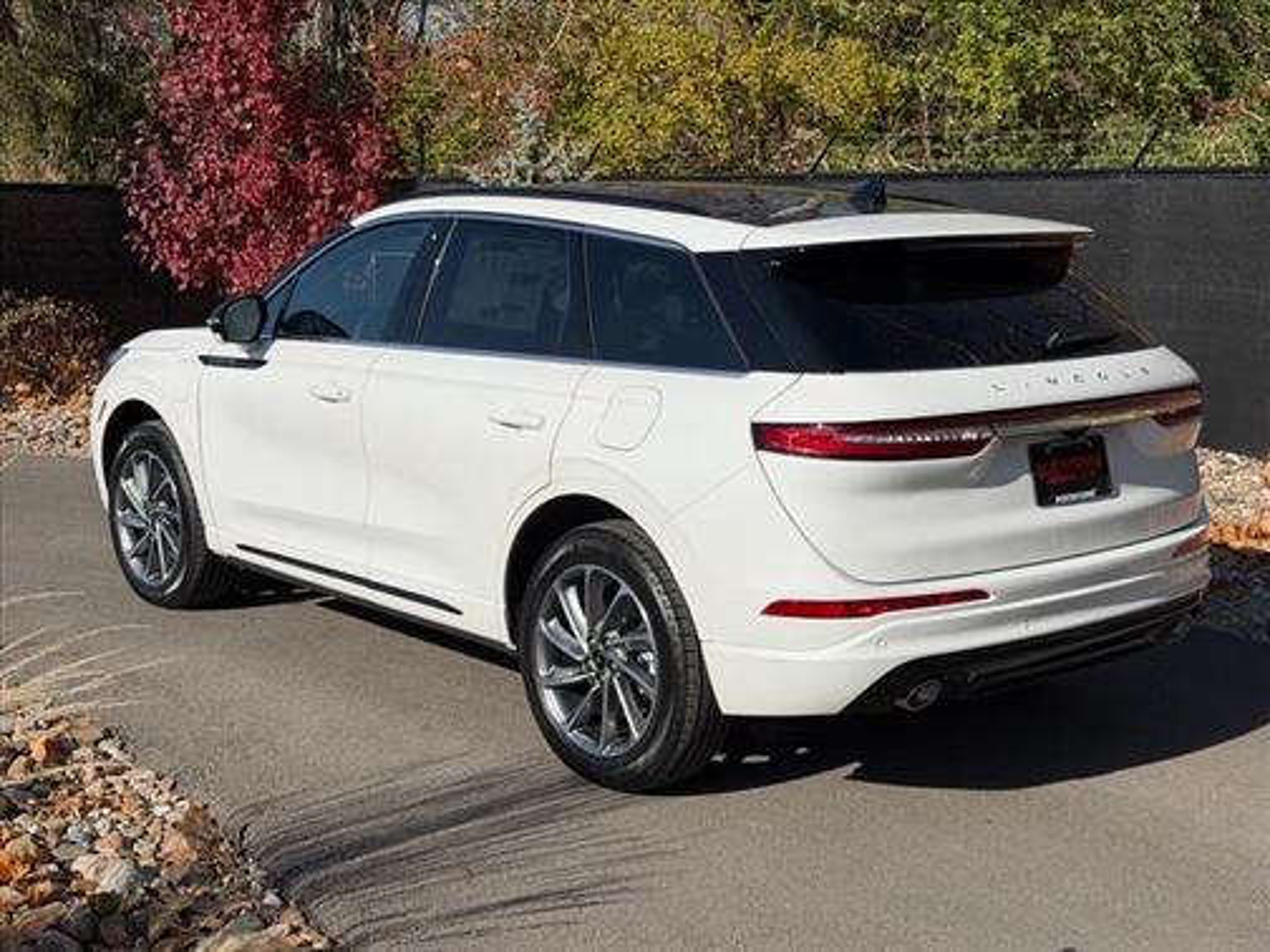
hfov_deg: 39.7
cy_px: 476
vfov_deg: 30.3
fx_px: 1761
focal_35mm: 48
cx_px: 635
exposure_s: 1/11364
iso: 64
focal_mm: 6.76
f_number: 1.78
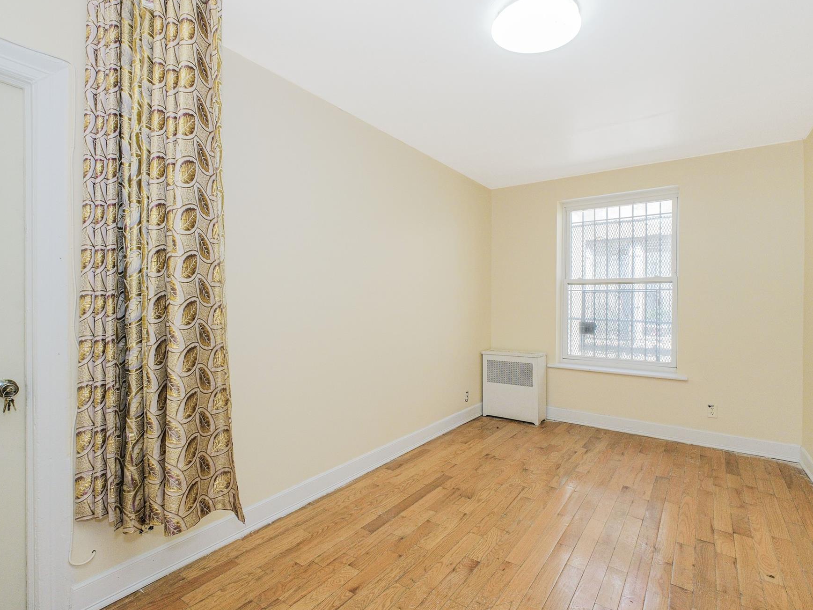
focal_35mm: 17
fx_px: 399
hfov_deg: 91.0
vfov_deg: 74.7
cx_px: 408
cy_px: 307
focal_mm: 10
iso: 800
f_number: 8
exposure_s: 1/60
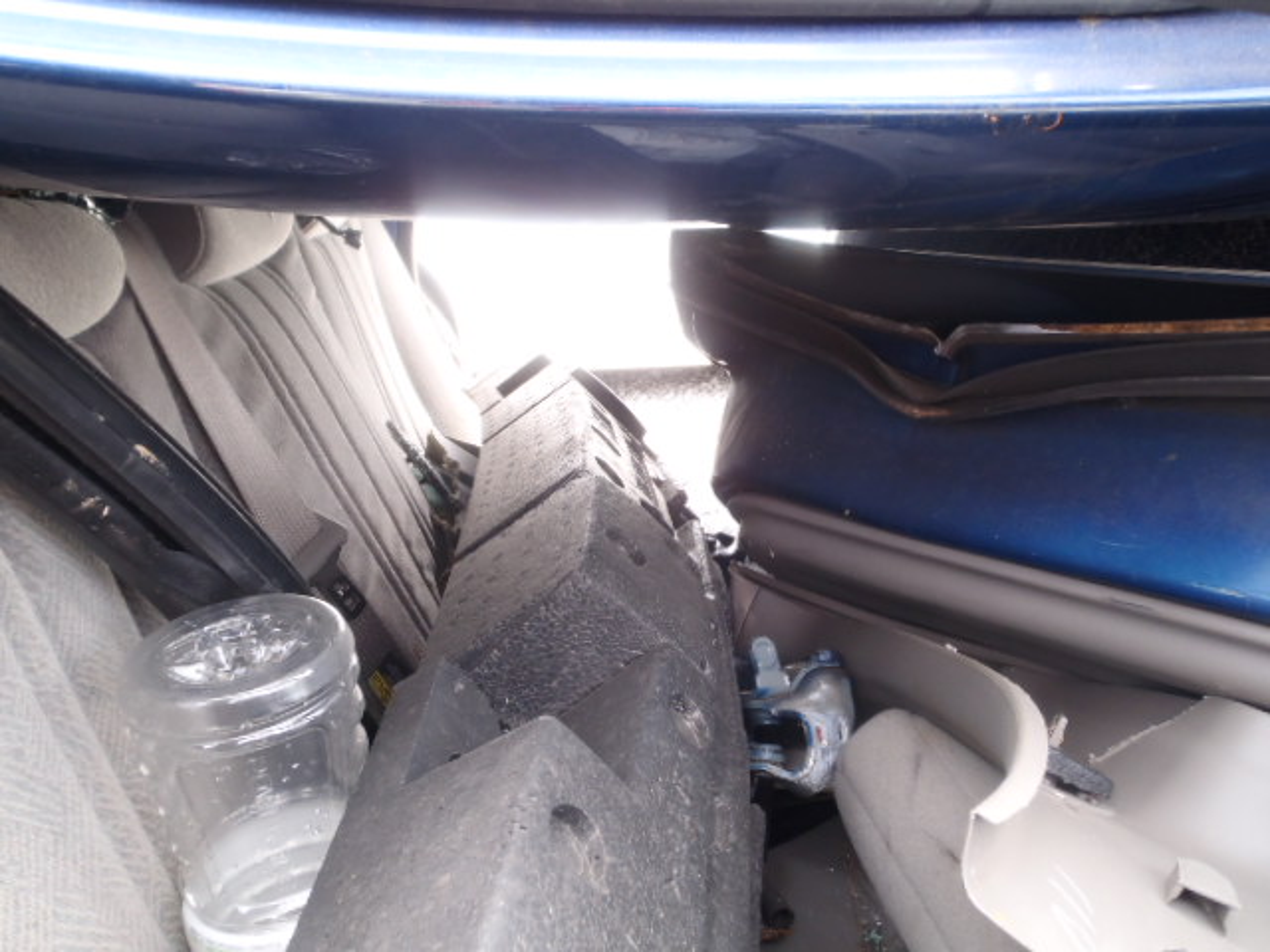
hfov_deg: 63.4
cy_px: 476
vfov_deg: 49.7
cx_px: 635
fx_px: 1027
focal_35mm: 28
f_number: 3.5
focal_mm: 5
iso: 125
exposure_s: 1/30
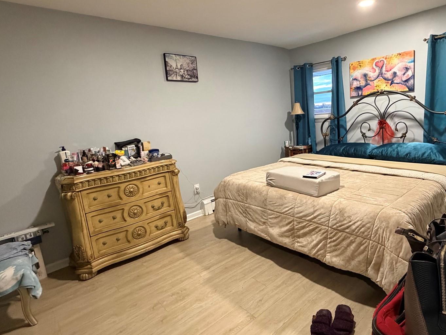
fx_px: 271
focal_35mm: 21
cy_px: 154
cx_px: 277
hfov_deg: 77.6
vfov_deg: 63.4
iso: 640
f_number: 2.2
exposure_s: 1/60
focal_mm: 2.22
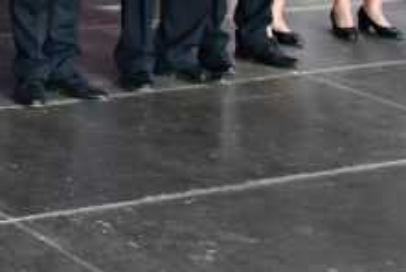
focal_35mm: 122
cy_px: -269
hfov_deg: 14.9
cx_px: -287
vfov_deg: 10.4
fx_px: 1378
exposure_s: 1/125
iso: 800
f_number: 3.5
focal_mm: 18
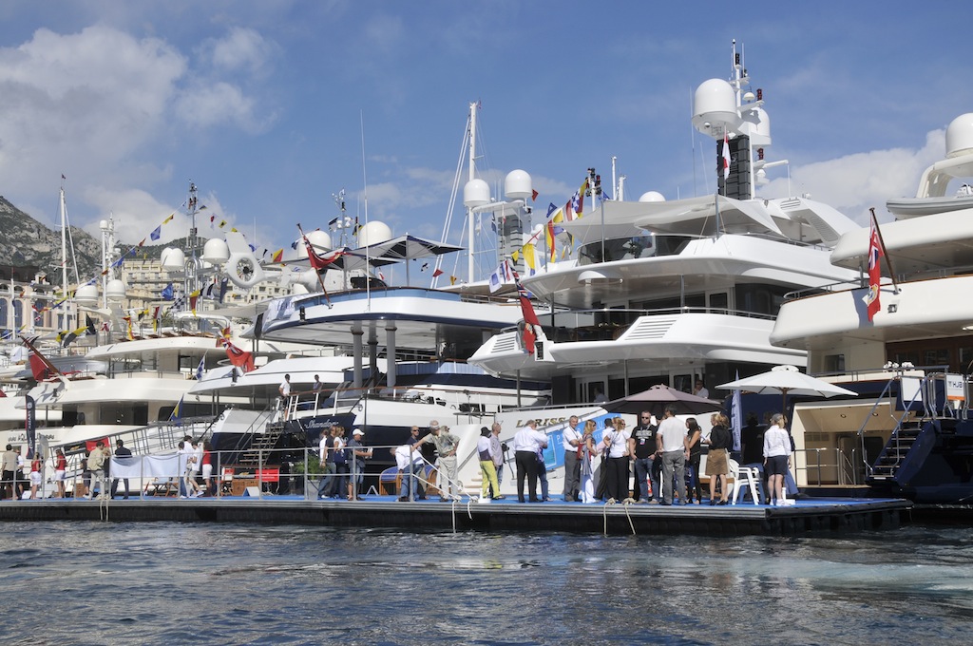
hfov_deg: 42.4
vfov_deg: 28.9
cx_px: 486
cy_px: 323
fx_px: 1255
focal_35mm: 46
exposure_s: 1/400
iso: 200
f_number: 14
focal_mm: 31
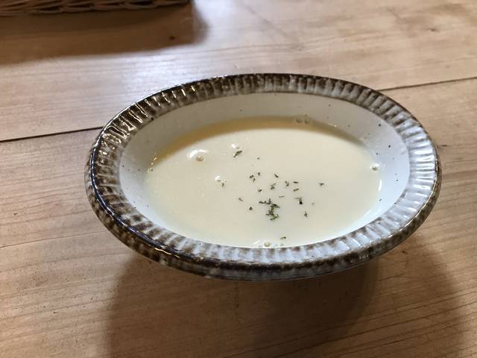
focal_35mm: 28
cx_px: 238
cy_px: 179
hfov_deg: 63.4
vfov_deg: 49.7
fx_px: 386
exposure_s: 1/15
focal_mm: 3.99
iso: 50
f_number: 1.8
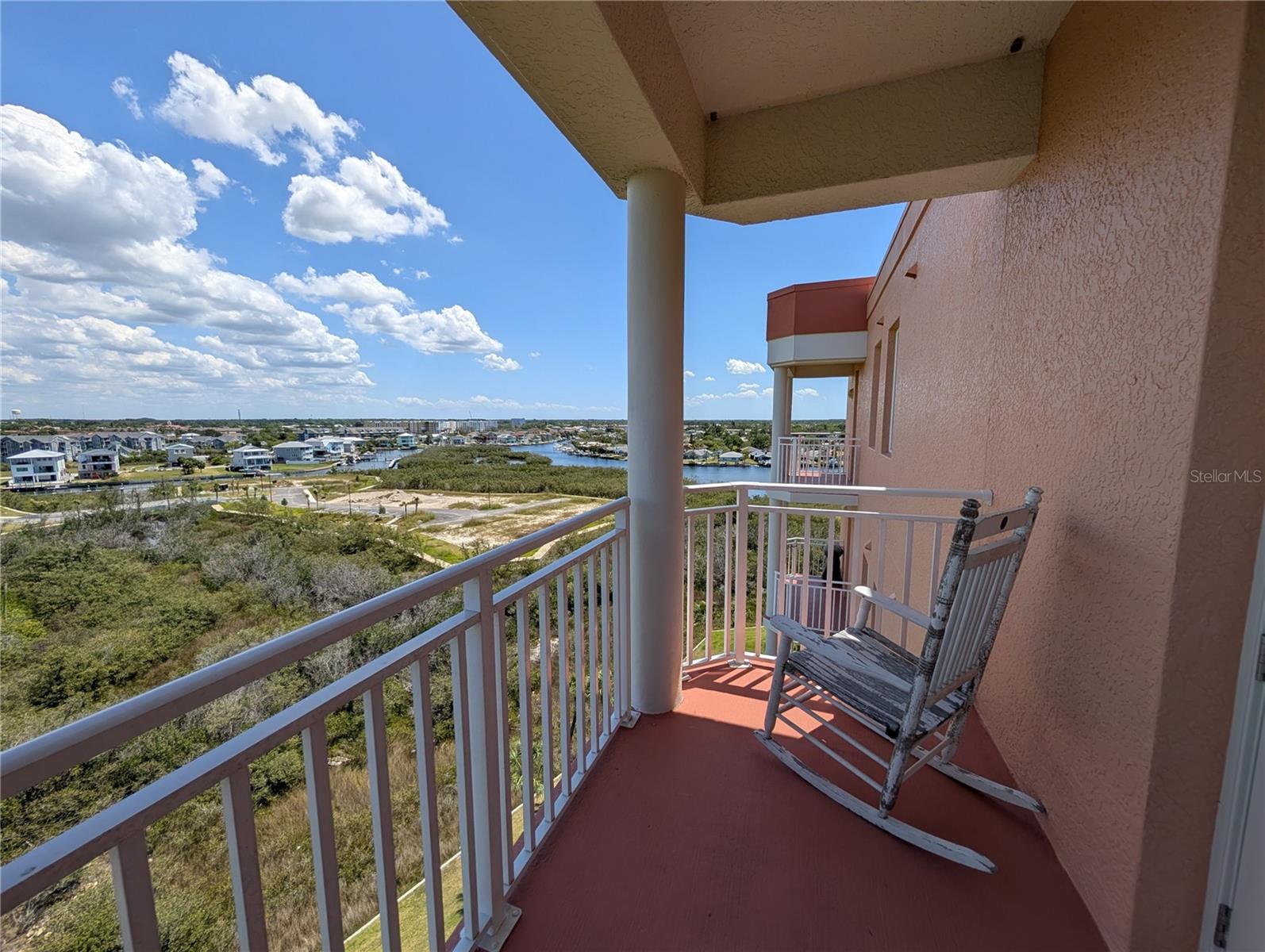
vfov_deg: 94.6
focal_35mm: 12
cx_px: 632
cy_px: 476
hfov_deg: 110.5
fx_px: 439
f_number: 1.7
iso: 51
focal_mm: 2.02
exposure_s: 1/3663
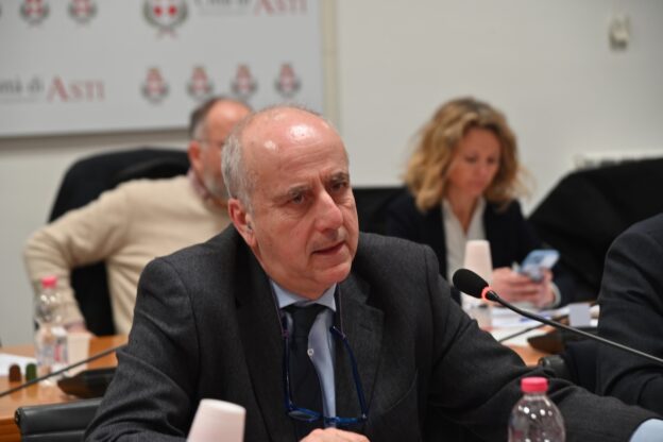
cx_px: 332
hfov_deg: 17.1
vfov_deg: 11.4
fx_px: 2210
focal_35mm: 120
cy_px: 221
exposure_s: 1/100
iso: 1000
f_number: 5
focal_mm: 120
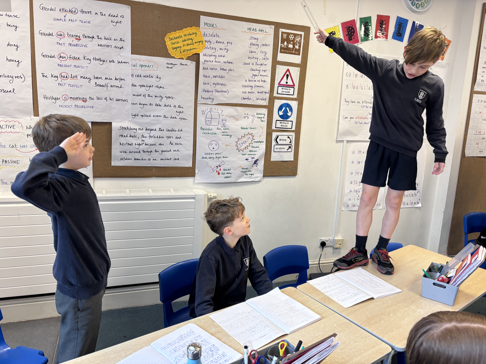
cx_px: 243
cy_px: 182
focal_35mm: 26
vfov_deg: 53.1
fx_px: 365
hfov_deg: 67.3
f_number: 1.6
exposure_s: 1/100
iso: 100
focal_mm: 5.96
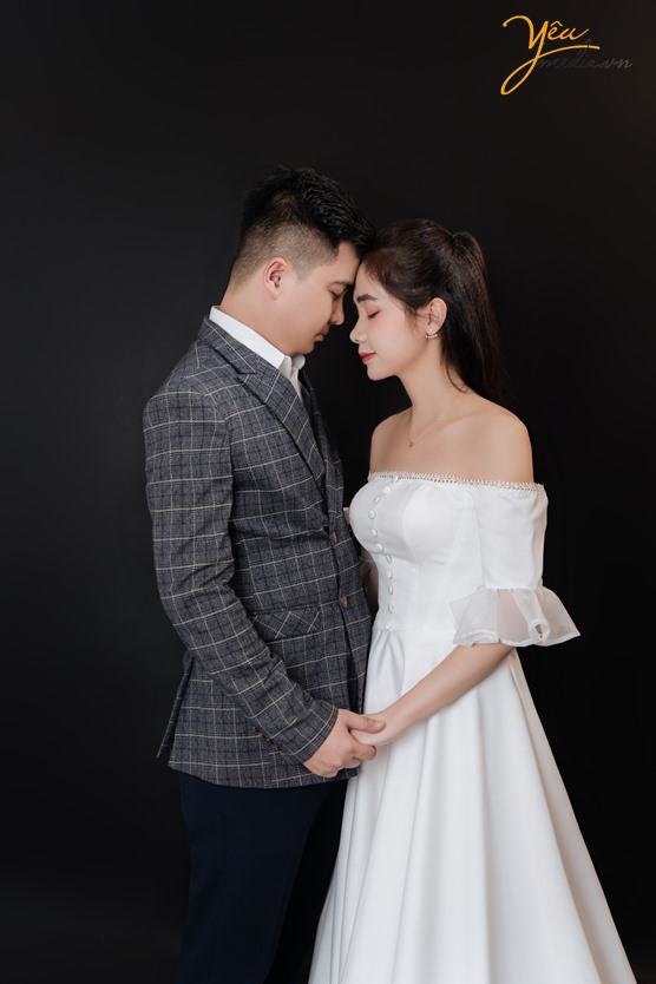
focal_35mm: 49
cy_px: 492
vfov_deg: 40.6
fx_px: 1331
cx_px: 328
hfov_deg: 27.7
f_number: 3.2
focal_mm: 48.7
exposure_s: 1/100
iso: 50
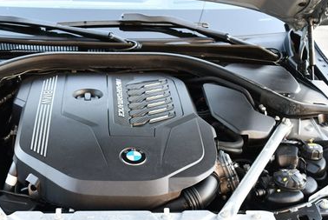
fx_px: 556
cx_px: 122
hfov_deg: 32.7
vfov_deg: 22.1
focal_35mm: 61
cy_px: 172
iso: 720
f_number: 3.5
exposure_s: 1/250
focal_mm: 18
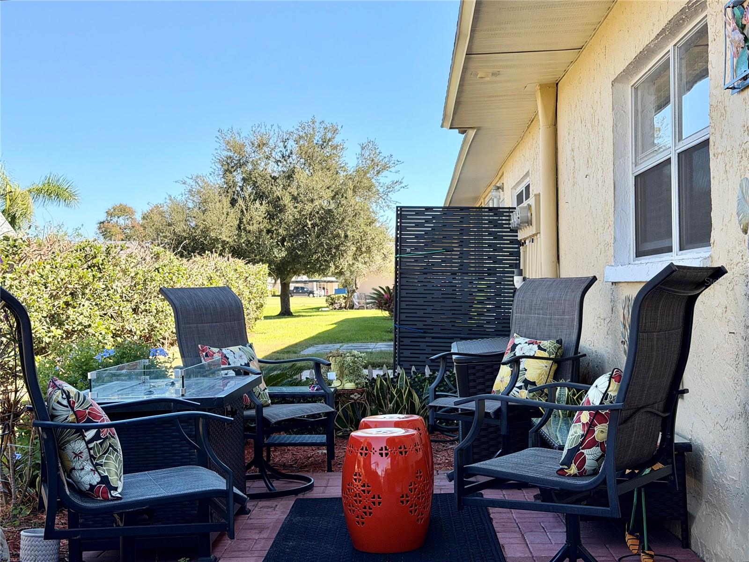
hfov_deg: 39.7
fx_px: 1039
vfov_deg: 30.3
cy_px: 281
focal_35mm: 48
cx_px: 374
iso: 80
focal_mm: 6.76
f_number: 1.78
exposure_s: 1/1883
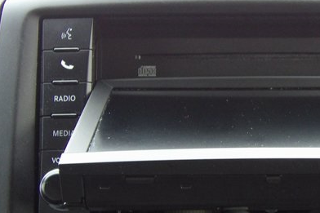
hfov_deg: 22.3
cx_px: 259
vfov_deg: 15.2
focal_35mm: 90
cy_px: 122
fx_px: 800
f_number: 3.9
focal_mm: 9.5
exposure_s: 1/20
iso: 583
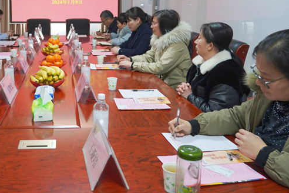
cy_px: 54
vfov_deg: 33.7
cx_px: 69
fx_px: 313
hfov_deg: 47.5
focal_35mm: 39
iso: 2000
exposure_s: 1/160
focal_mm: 24
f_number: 4
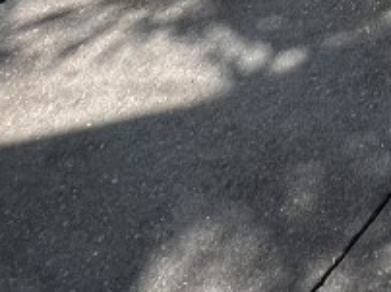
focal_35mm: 66
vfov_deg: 13.8
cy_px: -449
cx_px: 608
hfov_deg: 23.0
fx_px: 745
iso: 32
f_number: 1.8
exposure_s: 1/1845
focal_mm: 1.57
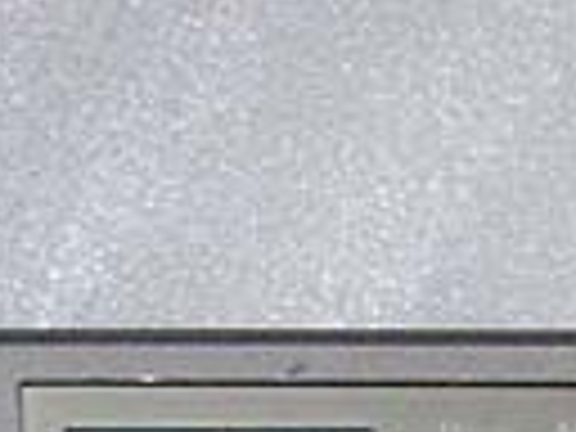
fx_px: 10683
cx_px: 176
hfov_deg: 3.1
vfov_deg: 2.3
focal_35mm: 642
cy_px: 1186
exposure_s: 1/125
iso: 800
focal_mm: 23.7
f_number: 5.4
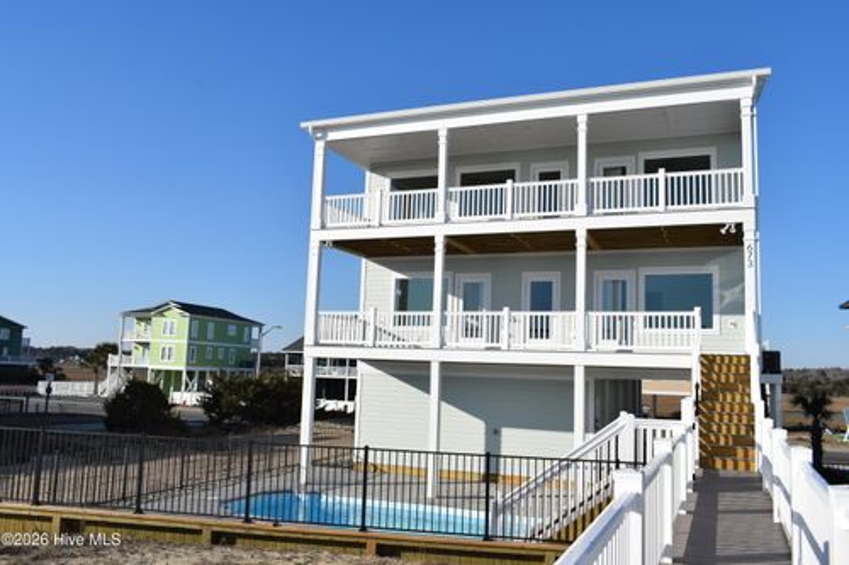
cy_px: 282
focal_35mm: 30
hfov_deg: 61.9
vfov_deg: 43.6
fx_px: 707
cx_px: 424
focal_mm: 20
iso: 200
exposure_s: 1/500
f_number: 11
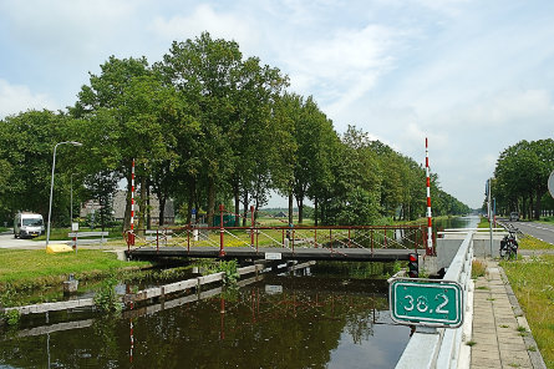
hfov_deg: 63.7
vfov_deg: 44.9
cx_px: 277
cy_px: 184
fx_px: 446
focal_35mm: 29
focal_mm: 19
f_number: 9
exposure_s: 1/125
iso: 100
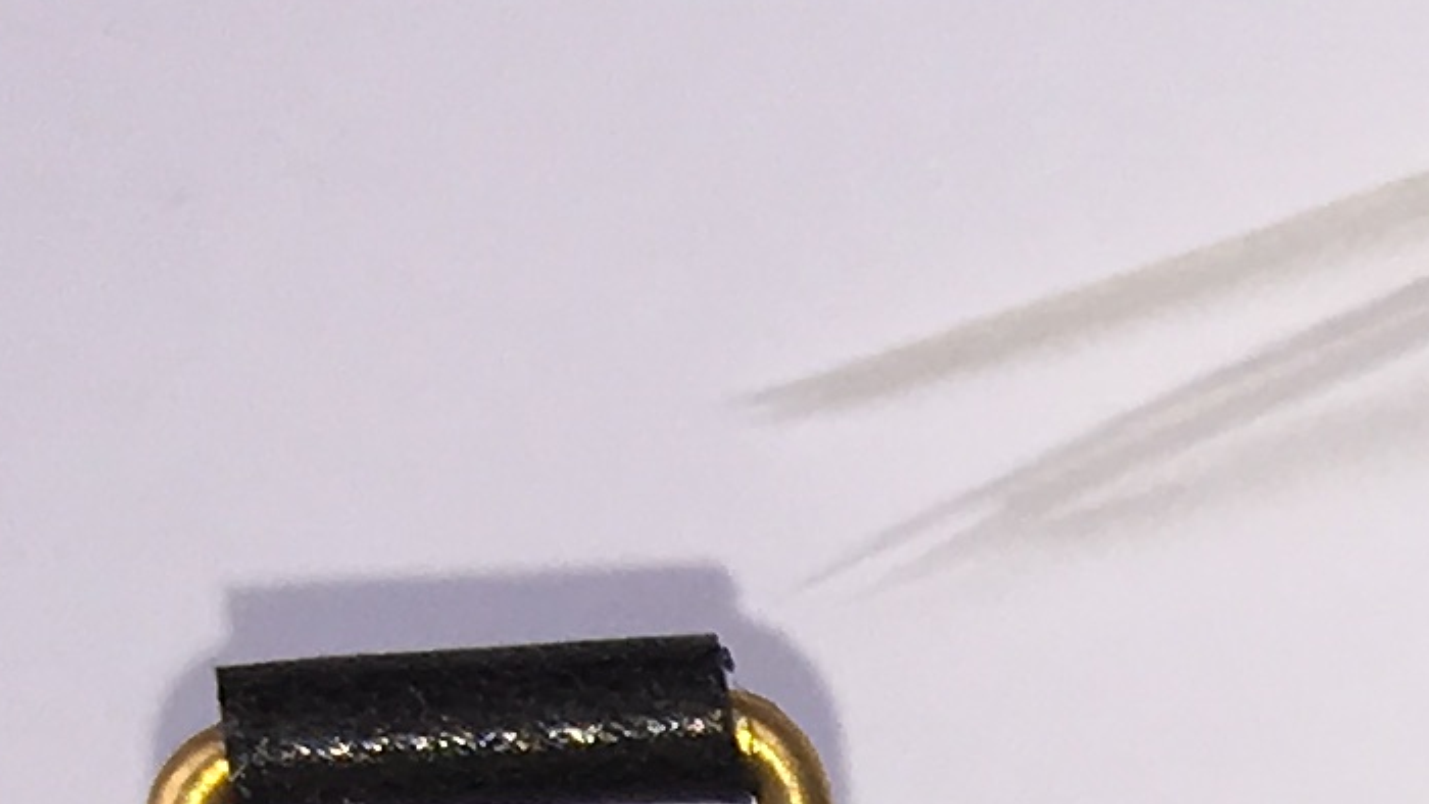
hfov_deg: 10.9
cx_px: 2746
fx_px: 6897
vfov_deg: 6.1
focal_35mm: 182
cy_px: 2436
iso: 25
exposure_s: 1/534
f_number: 2.2
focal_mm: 4.15
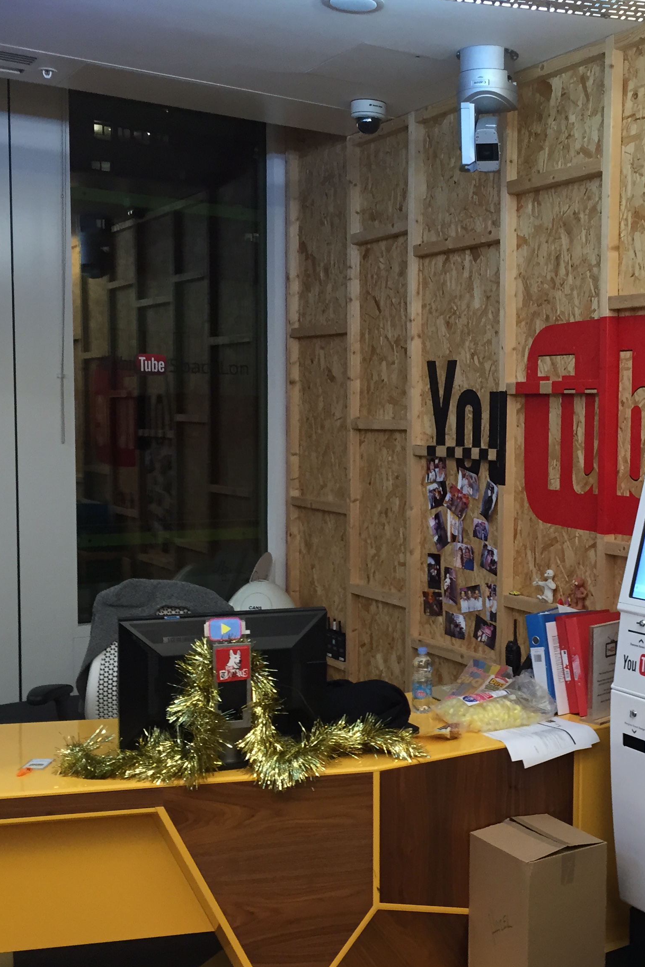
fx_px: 1156
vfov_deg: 45.4
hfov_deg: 30.5
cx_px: 512
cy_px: 515
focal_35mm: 43
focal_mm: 4.15
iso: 100
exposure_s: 1/30
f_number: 2.2
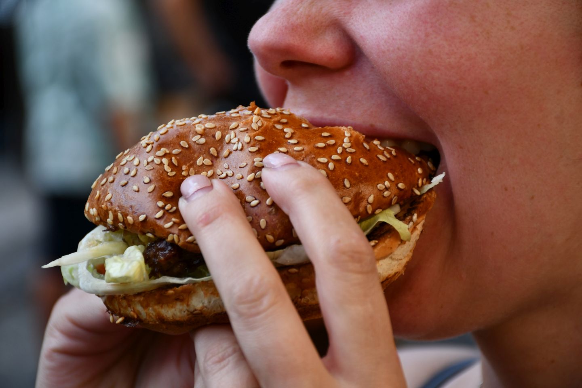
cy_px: 194
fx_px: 2053
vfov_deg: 10.8
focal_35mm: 127
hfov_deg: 16.1
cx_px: 291
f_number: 5.6
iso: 220
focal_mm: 85
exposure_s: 1/250
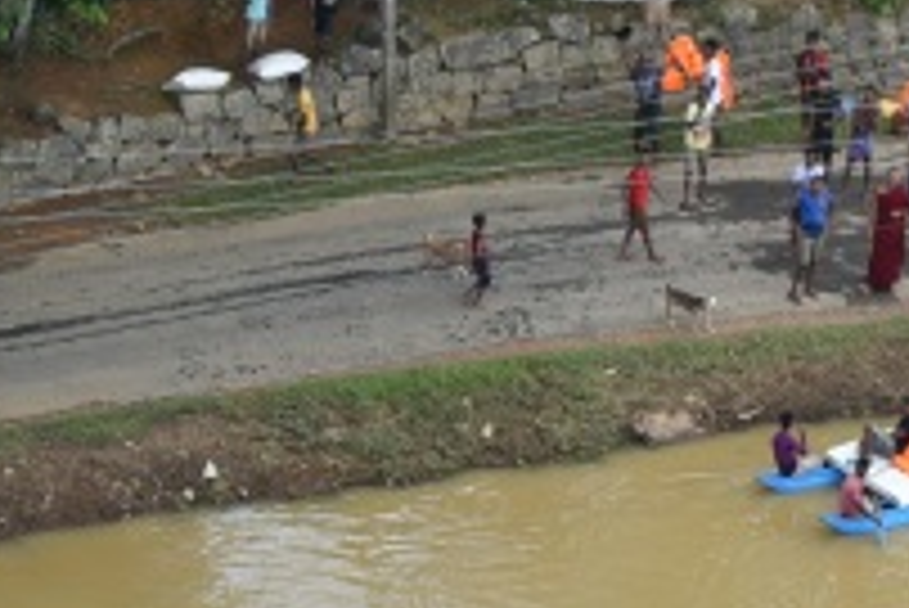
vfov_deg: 3.3
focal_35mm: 416
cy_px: 149
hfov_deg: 4.9
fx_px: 10511
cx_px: 1296
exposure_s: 1/800
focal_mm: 120
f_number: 4
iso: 200
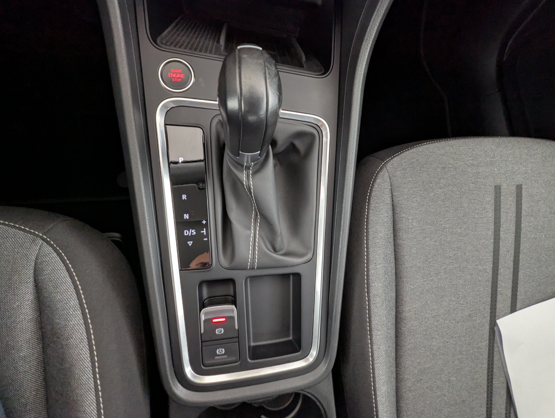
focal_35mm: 16
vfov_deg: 78.2
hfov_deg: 94.4
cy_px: 209
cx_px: 278
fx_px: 257
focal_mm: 2.35
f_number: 2.2
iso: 181
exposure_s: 1/27.1
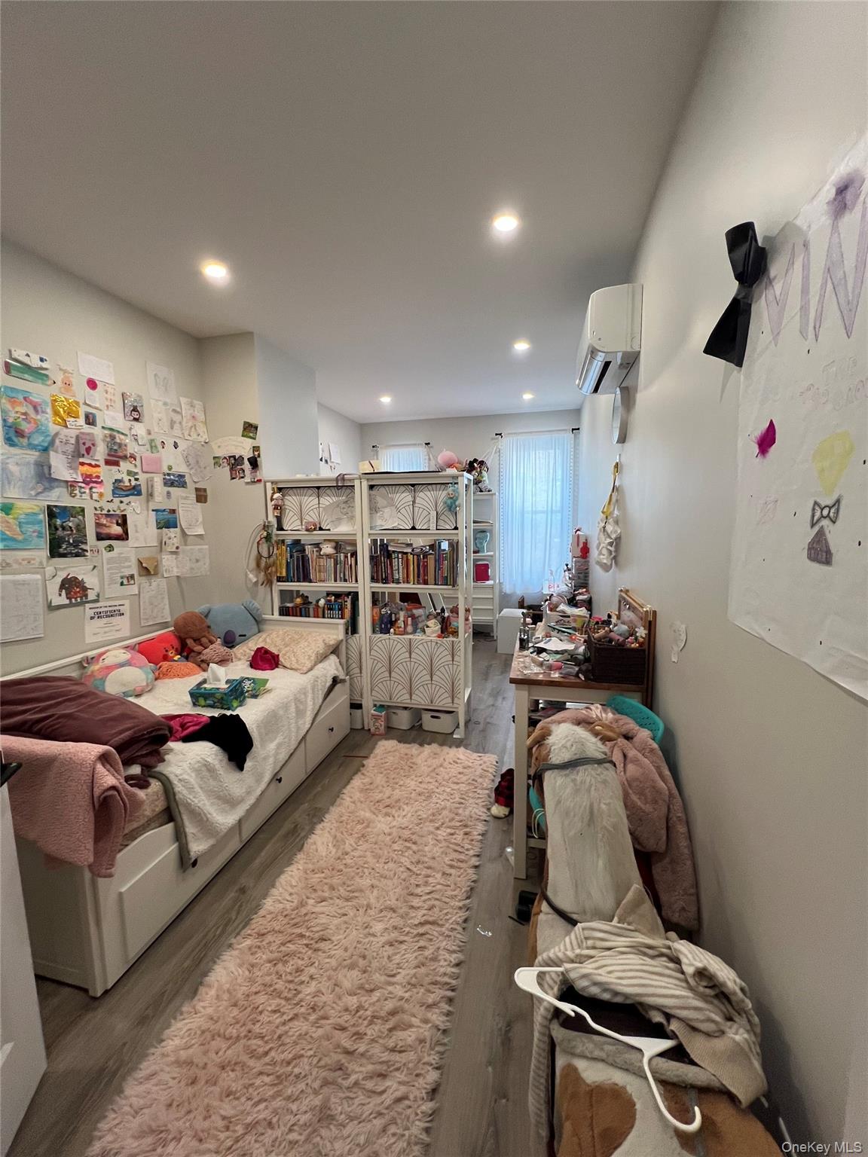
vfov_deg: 106.2
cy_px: 578
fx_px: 435
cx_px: 434
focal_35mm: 13
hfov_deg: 89.9
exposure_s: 1/120
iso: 200
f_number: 1.8
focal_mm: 1.57
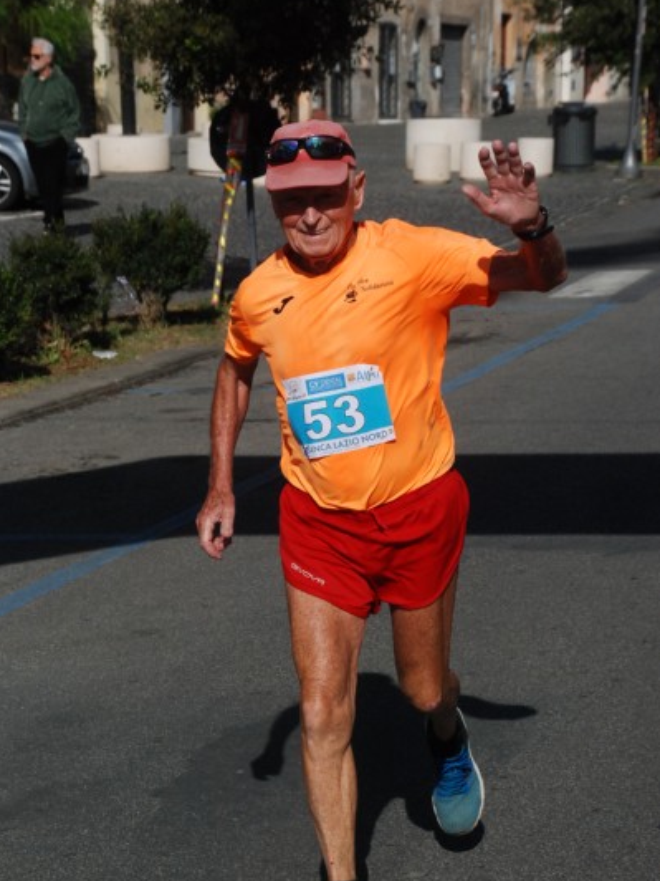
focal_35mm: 101
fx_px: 2568
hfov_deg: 14.6
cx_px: 330
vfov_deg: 19.4
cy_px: 450
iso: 1000
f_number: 10
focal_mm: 62
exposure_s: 1/2500
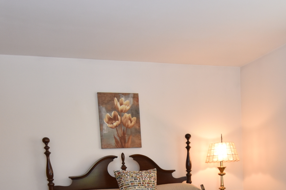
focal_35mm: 40
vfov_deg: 30.1
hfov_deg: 47.6
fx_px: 318
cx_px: 192
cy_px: 207
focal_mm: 10
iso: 640
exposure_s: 1/60
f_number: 4
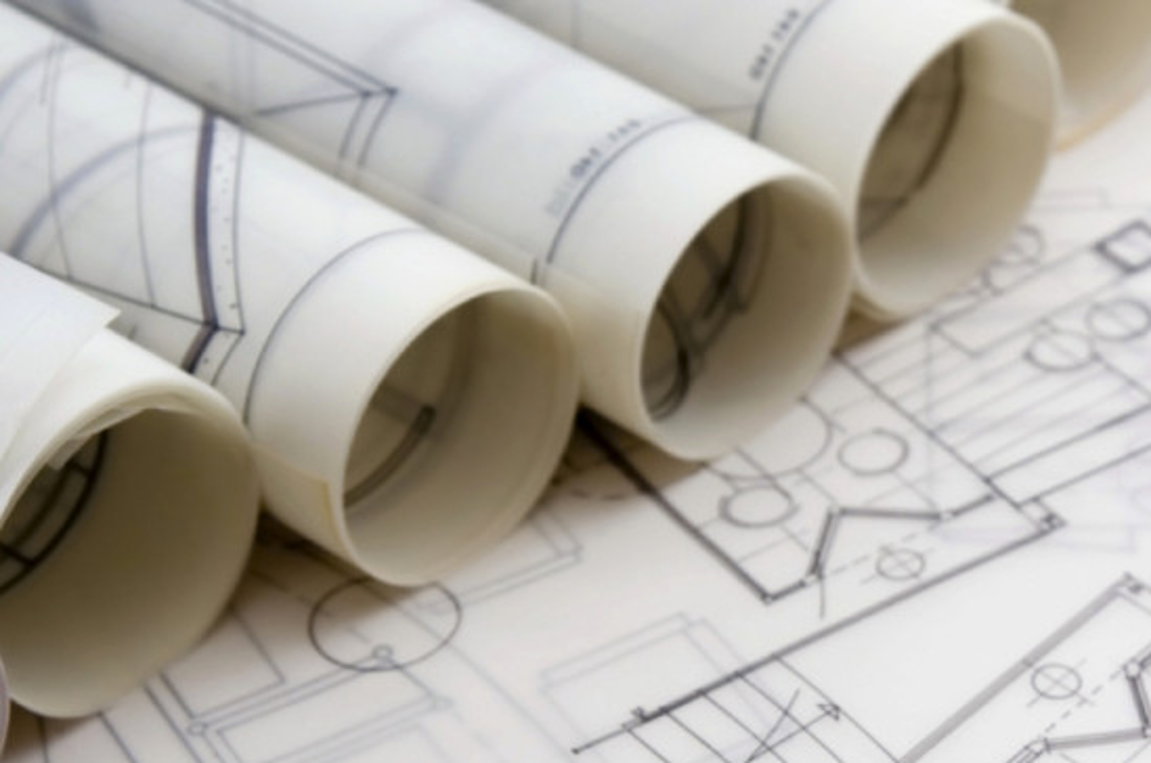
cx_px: 1040
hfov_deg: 14.5
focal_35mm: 140
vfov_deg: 9.7
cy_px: 579
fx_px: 4468
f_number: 6.3
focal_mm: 50
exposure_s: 1/20
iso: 200
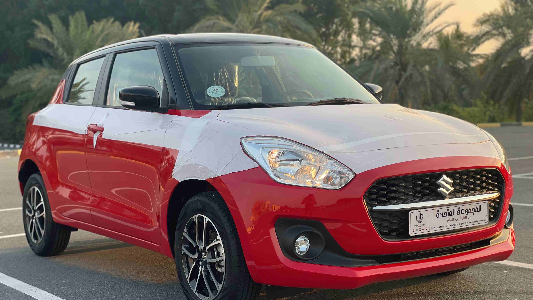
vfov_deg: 21.1
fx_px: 806
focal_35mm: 57
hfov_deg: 36.6
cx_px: 268
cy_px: 153
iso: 32
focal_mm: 6
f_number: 2
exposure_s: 1/436
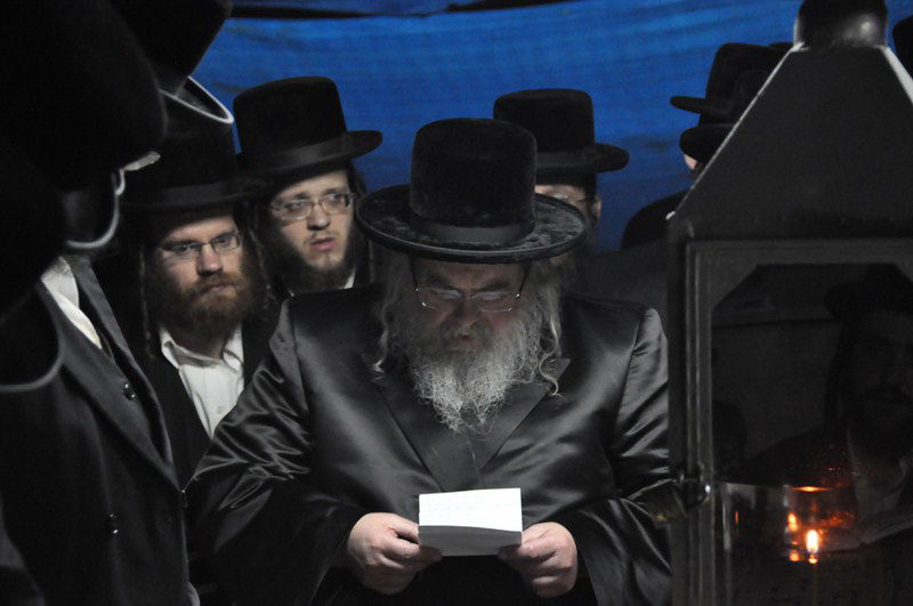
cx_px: 456
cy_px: 303
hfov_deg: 13.1
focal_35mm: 158
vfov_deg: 8.7
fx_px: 3989
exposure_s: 1/30
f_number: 5.6
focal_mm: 105
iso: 2500
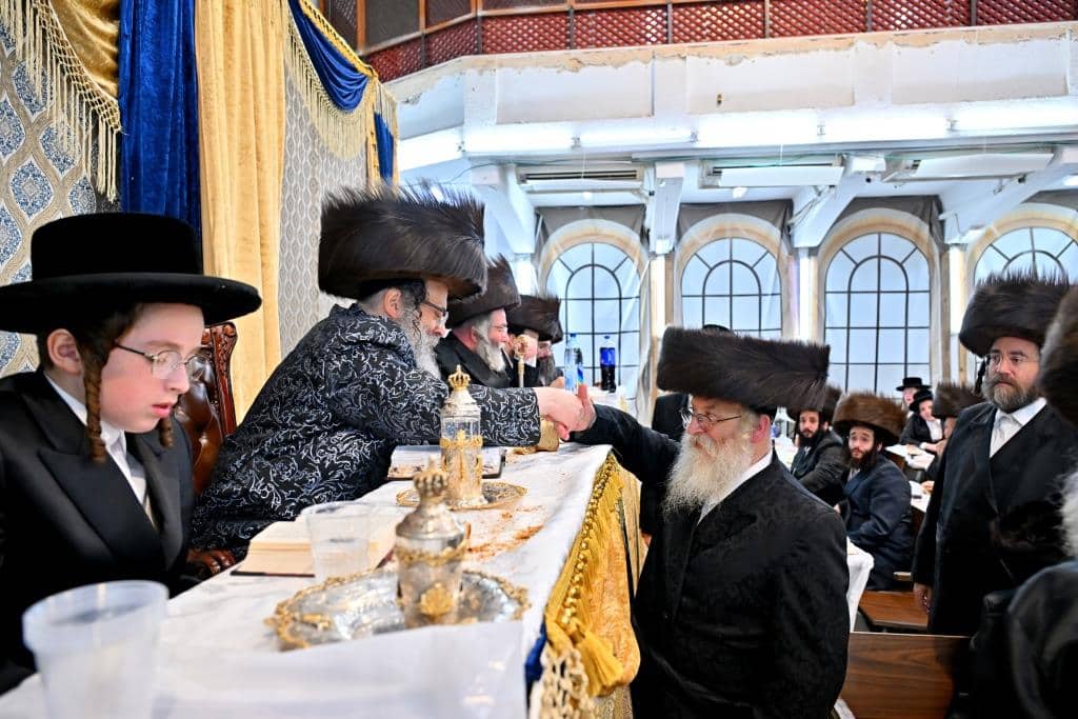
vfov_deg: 53.1
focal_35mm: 24
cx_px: 539
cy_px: 360
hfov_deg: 73.7
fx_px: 719
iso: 640
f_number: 4
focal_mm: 24
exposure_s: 1/160
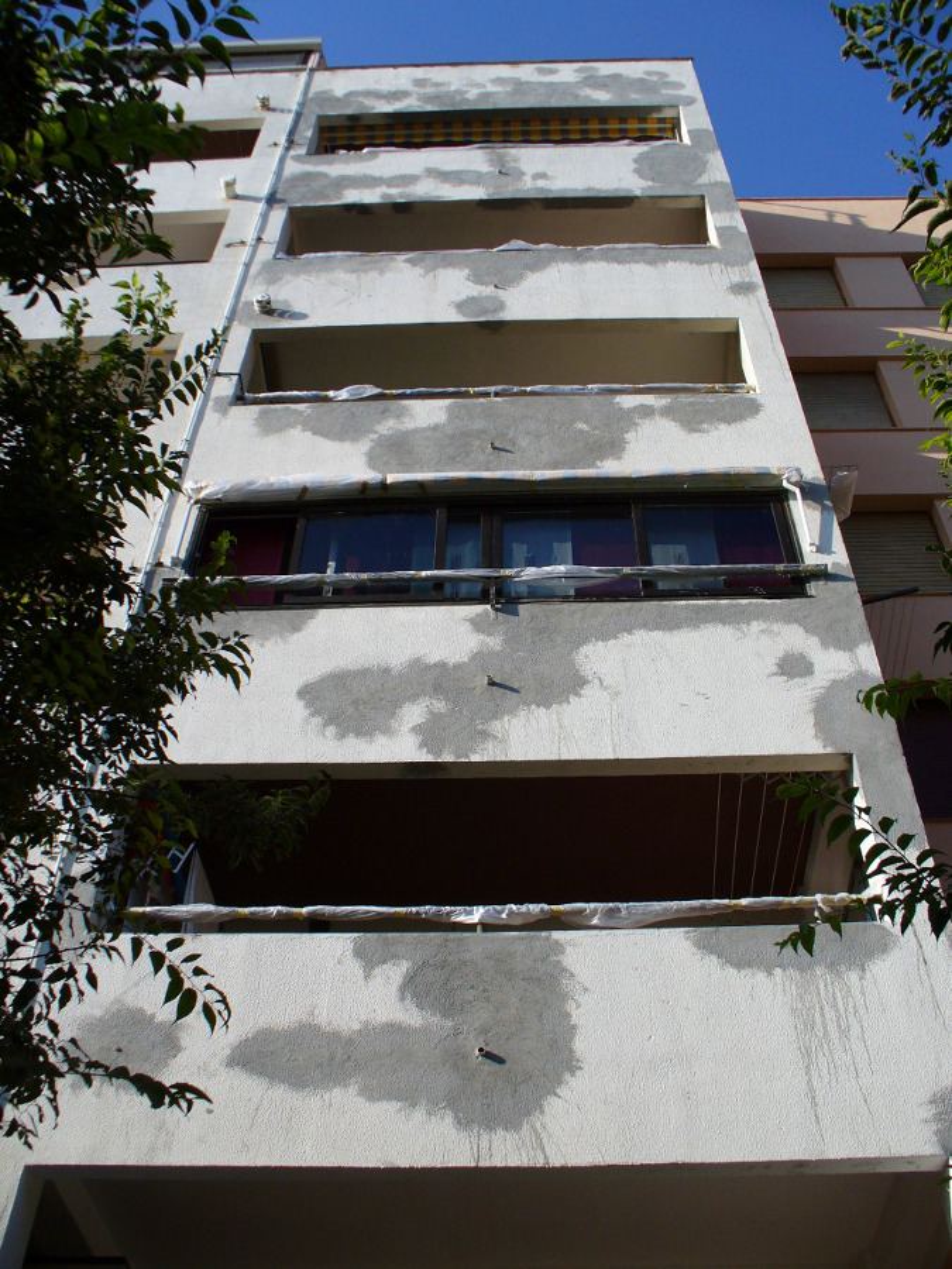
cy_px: 634
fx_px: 1357
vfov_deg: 50.1
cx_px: 476
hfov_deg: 38.7
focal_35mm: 37
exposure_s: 1/400
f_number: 5.6
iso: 80
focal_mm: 6.1
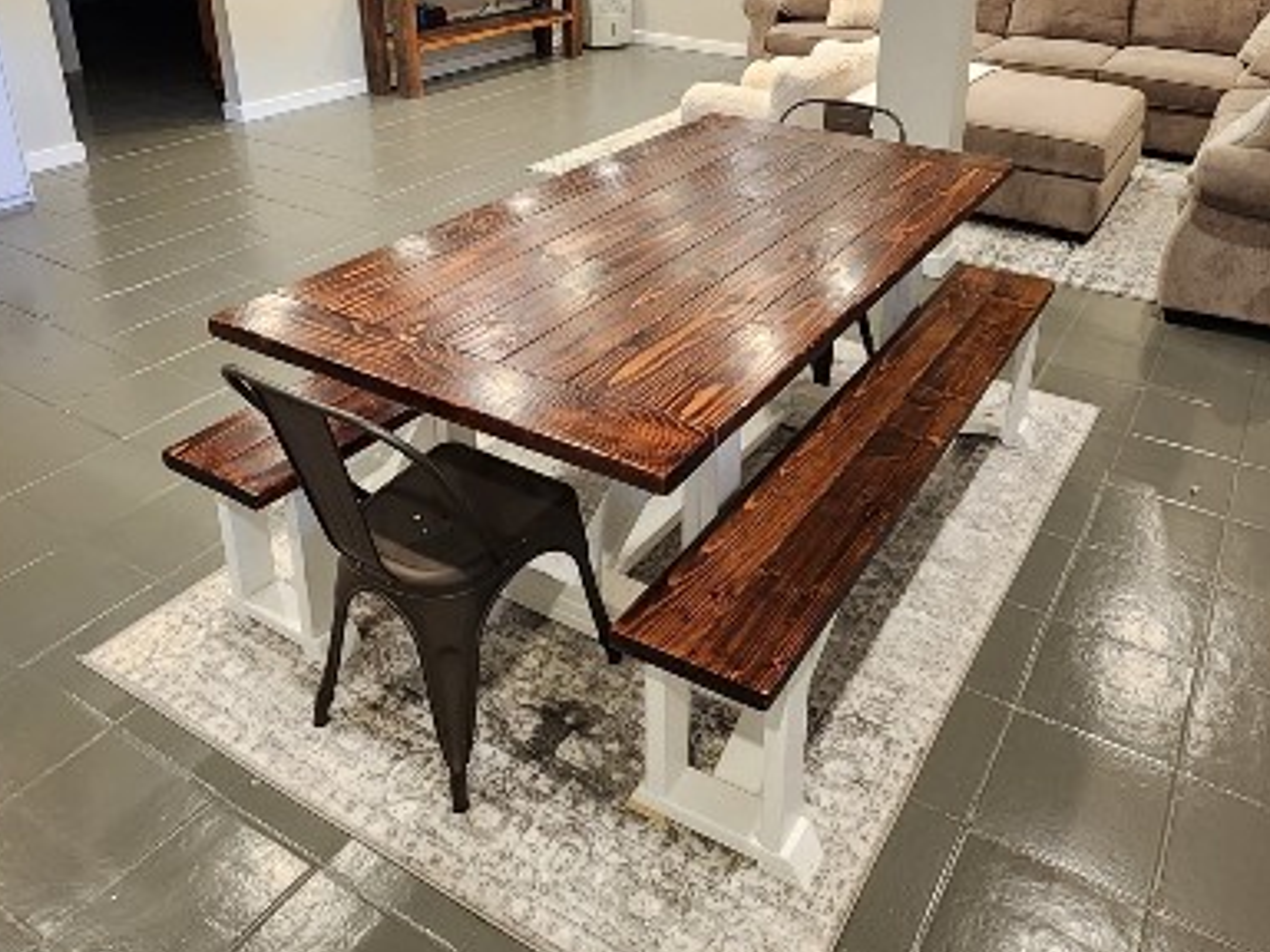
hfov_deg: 66.8
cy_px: 248
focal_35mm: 26
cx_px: 744
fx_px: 954
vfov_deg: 51.0
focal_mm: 2.2
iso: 320
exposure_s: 1/30
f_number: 2.2
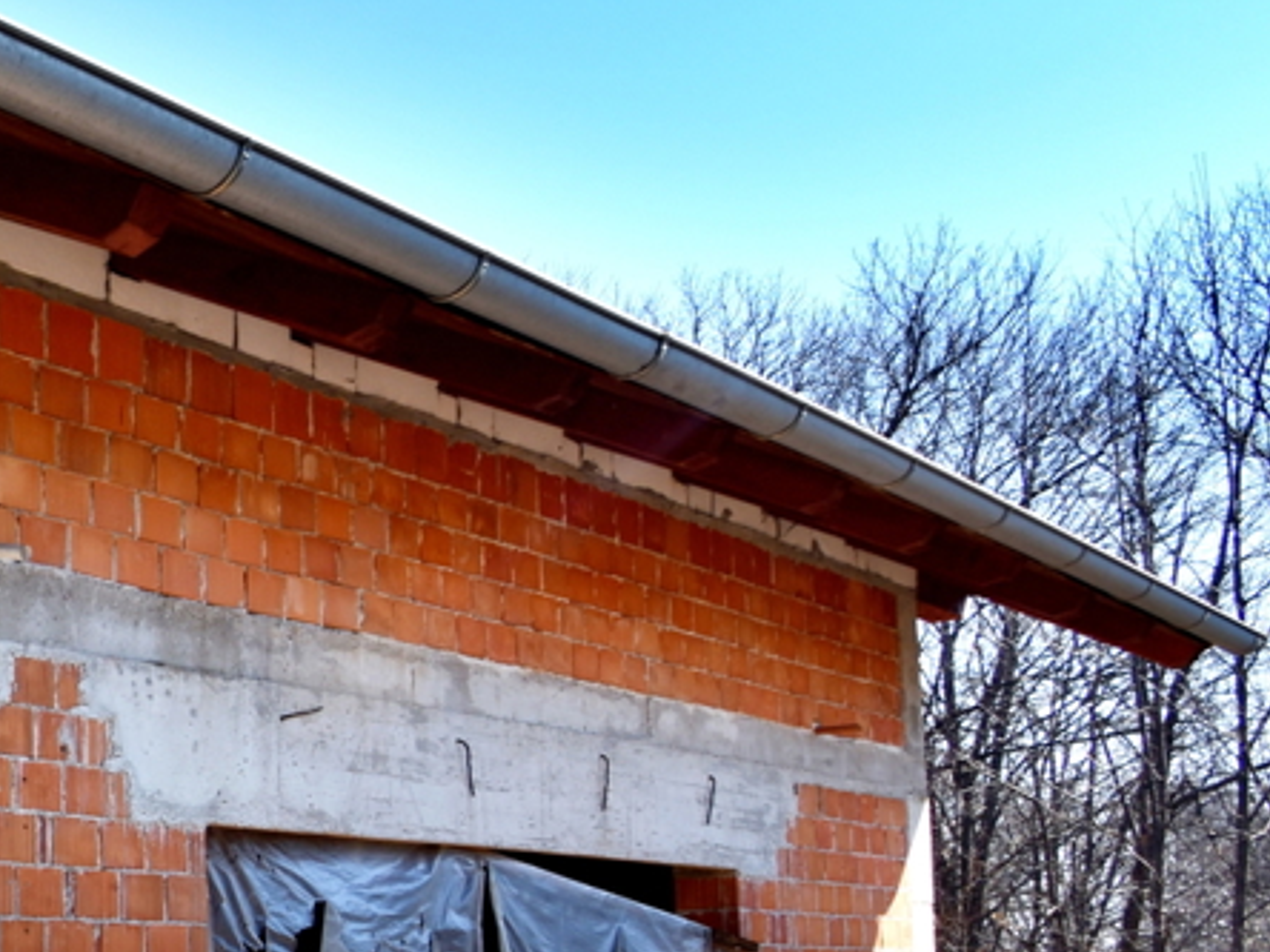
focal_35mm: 39
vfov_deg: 34.4
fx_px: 1431
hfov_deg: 34.5
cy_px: 886
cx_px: -363
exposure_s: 1/200
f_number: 7.1
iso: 100
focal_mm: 10
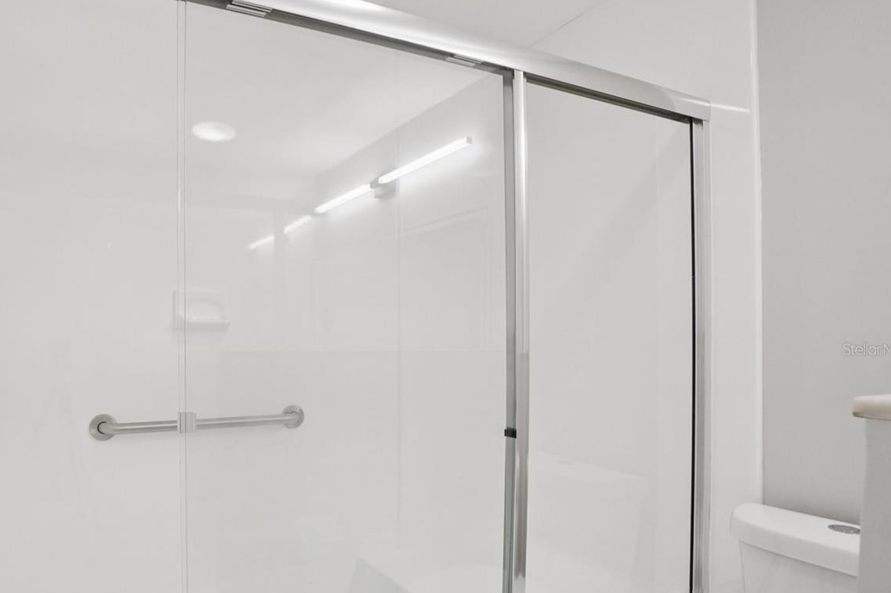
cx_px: 288
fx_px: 519
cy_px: 349
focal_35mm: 21
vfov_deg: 59.1
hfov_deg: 78.3
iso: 500
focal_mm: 10
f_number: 8
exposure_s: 1/30
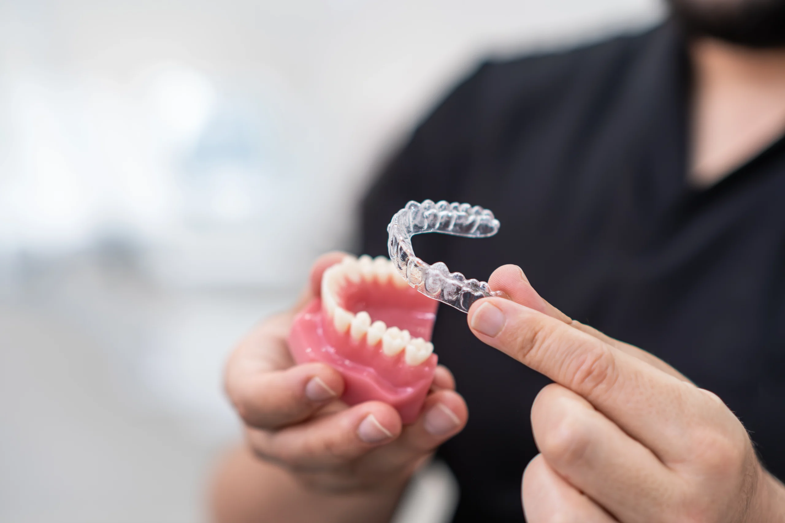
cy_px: 262
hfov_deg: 24.2
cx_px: 392
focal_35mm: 84
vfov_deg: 16.3
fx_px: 1832
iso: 250
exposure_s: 1/180
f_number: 1.6
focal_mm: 56
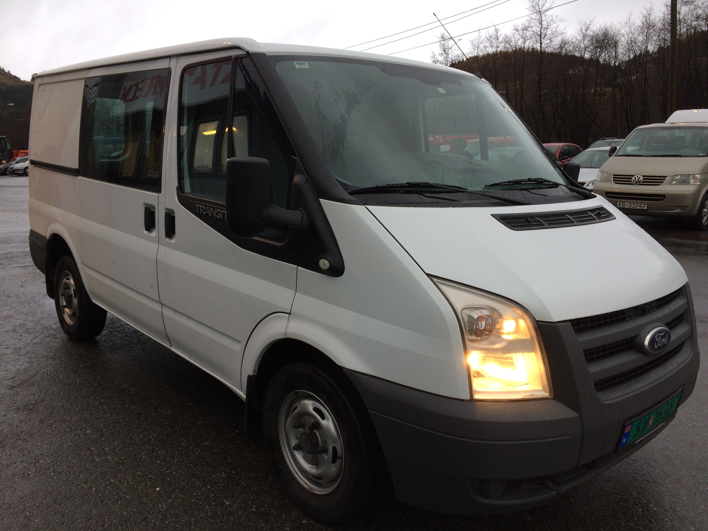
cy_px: 266
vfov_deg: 48.2
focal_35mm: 29
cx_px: 354
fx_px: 593
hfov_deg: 61.7
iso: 32
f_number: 2.2
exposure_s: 1/33
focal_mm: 4.15
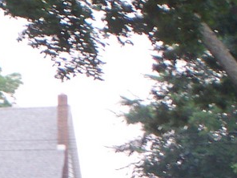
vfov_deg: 3.9
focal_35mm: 381
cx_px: -114
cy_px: 269
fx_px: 2609
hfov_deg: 5.2
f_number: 4.8
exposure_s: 1/20
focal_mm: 16.8
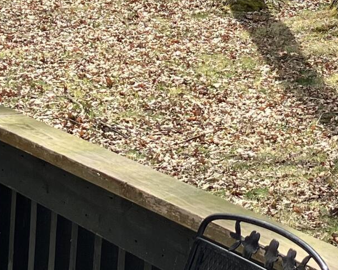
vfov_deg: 11.3
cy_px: -59
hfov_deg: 14.1
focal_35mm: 134
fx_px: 1340
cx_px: 344
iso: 32
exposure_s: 1/631
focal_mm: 3.99
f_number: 1.8
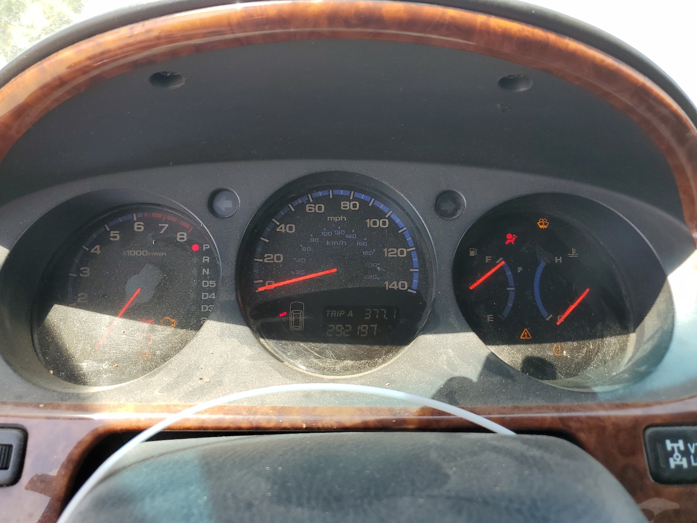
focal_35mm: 26
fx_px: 524
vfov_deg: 53.1
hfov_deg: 67.3
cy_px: 262
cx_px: 348
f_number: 1.5
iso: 50
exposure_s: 1/270
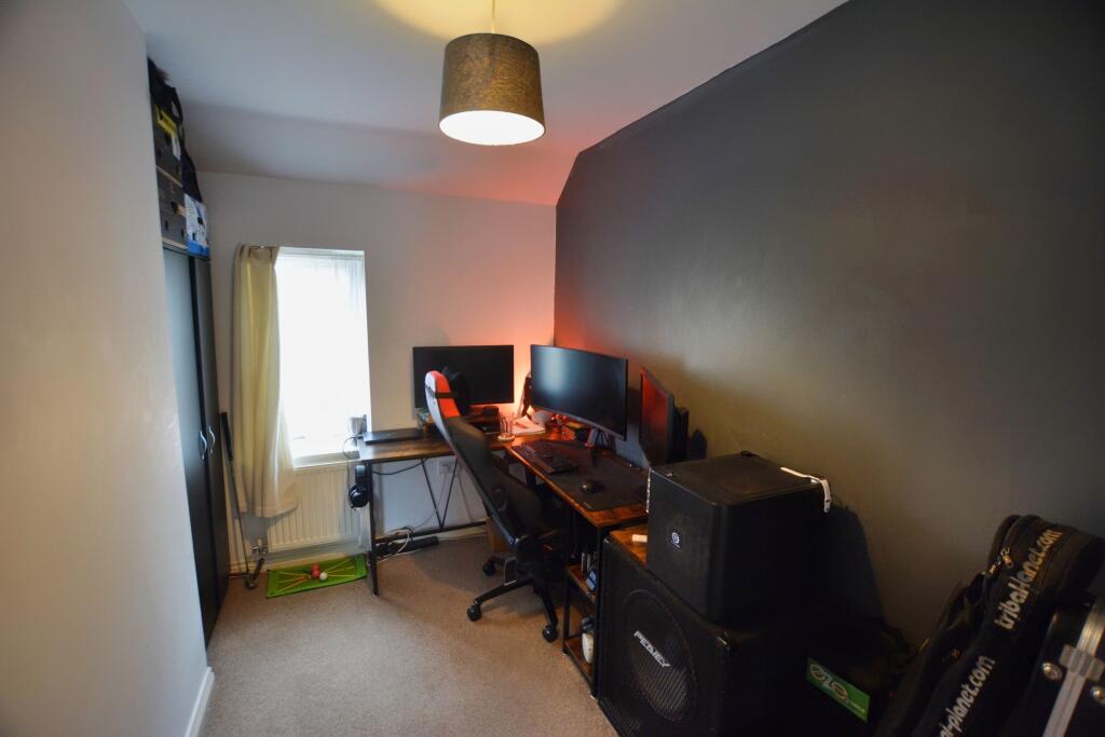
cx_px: 552
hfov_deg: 100.4
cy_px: 368
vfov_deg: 77.3
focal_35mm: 15
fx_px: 460
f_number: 3.5
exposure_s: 1/50
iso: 800
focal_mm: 10
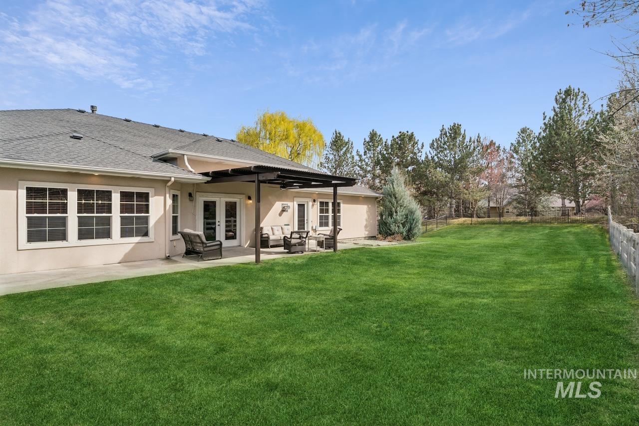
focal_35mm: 18
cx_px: 320
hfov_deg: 91.0
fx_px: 314
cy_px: 213
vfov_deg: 68.3
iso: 400
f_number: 13
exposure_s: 1/160
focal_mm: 17.7
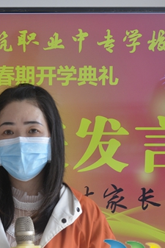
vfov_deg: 26.6
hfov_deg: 17.7
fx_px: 522
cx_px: 14
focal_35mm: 76
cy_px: 137
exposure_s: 1/50
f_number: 5.6
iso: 800
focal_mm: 40
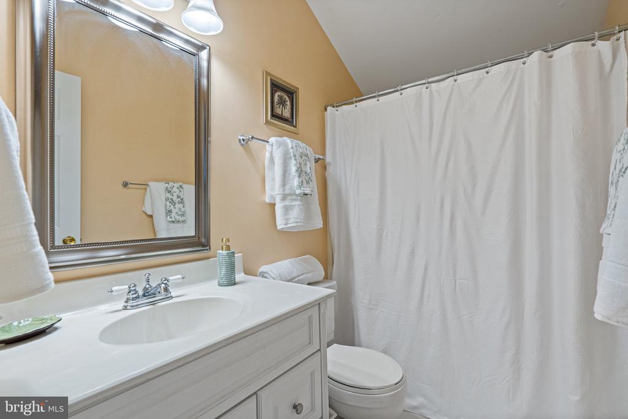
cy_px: 210
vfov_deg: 73.8
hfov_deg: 96.7
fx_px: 279
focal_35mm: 16
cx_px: 314
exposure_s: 1/10
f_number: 8
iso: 500
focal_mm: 16
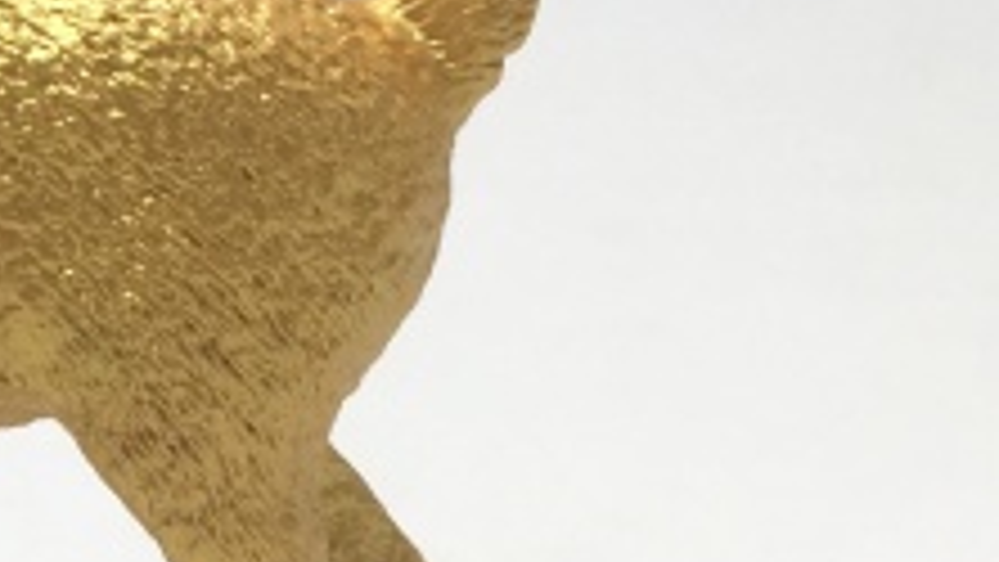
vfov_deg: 10.6
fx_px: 3021
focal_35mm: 114
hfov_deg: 17.6
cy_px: 36
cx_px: -288
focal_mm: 4.15
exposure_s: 1/199
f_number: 2.2
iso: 25
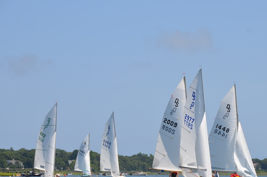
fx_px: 1544
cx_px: 174
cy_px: 108
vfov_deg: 6.6
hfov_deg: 9.9
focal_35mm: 209
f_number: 9
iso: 100
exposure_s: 1/320
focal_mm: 105
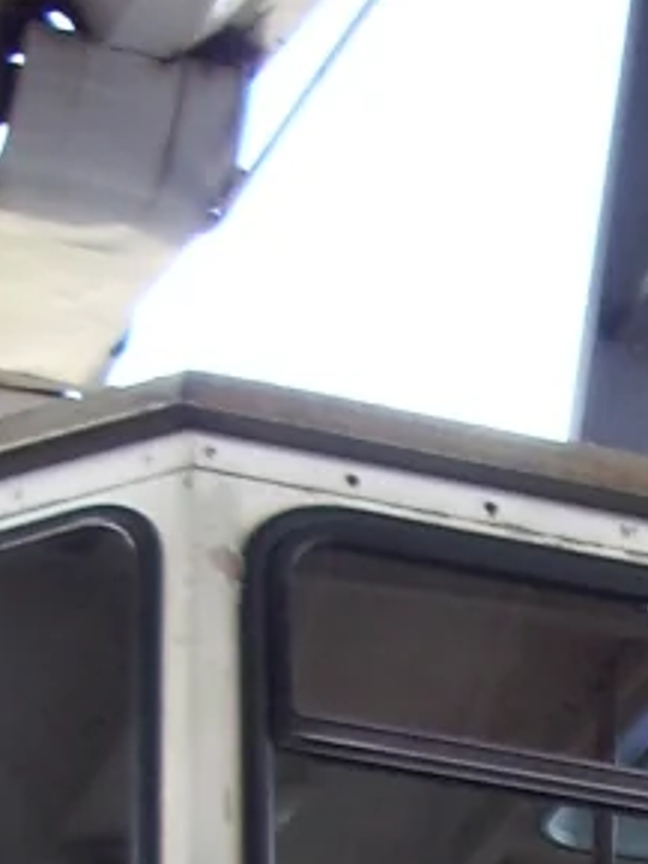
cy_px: 1309
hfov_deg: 9.4
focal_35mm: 155
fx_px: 3866
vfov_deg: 12.1
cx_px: 863
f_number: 2.6
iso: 100
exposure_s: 1/80
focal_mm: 5.8
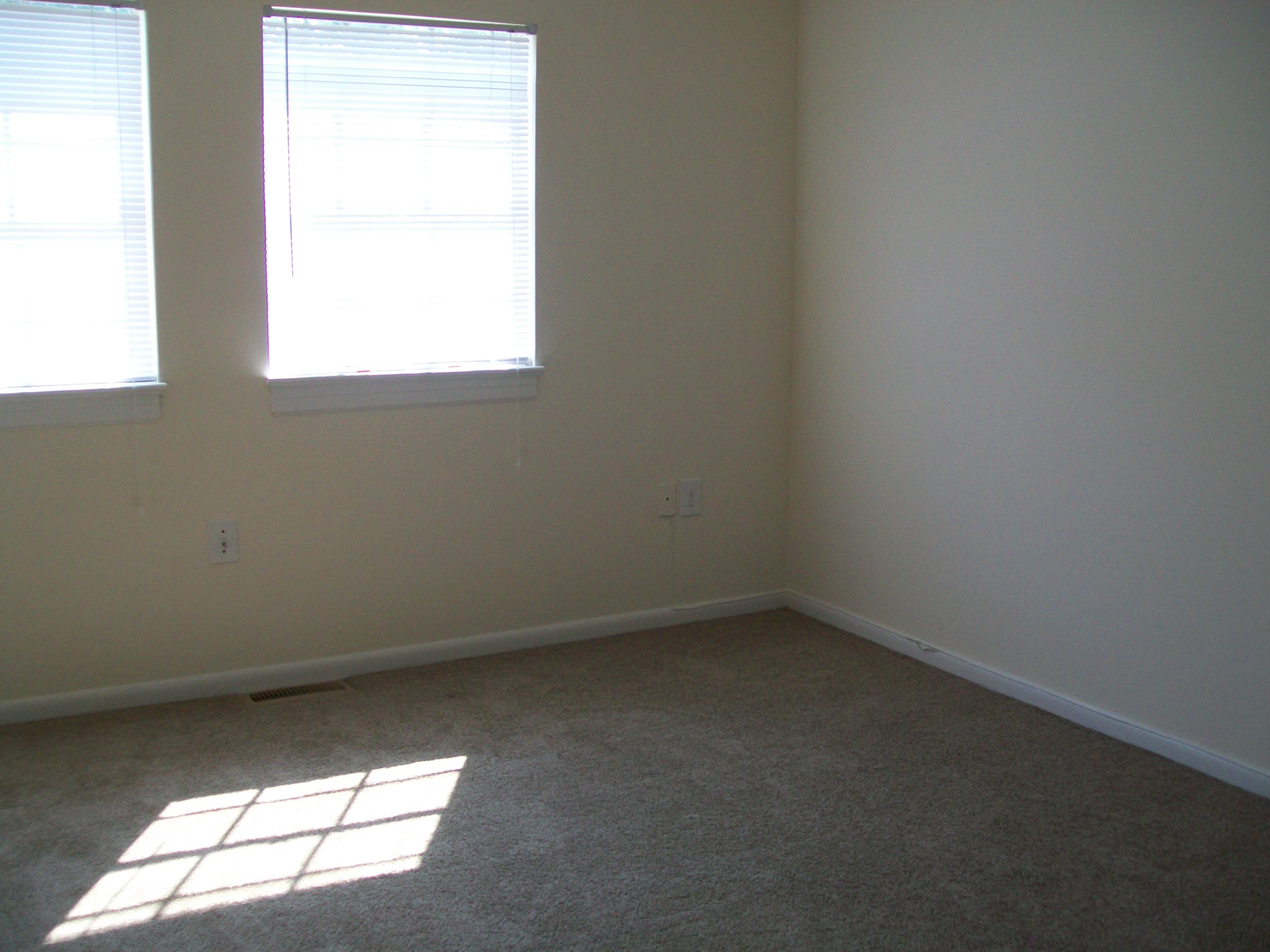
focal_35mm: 36
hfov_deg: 51.4
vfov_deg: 39.7
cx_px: 635
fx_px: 1321
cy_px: 476
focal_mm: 6
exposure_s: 1/100
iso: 64
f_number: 2.7
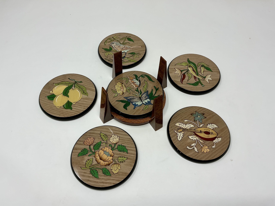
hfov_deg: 61.7
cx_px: 138
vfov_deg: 48.2
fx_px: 230
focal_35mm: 29
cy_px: 103
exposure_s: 1/155
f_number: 1.8
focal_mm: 3
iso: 20
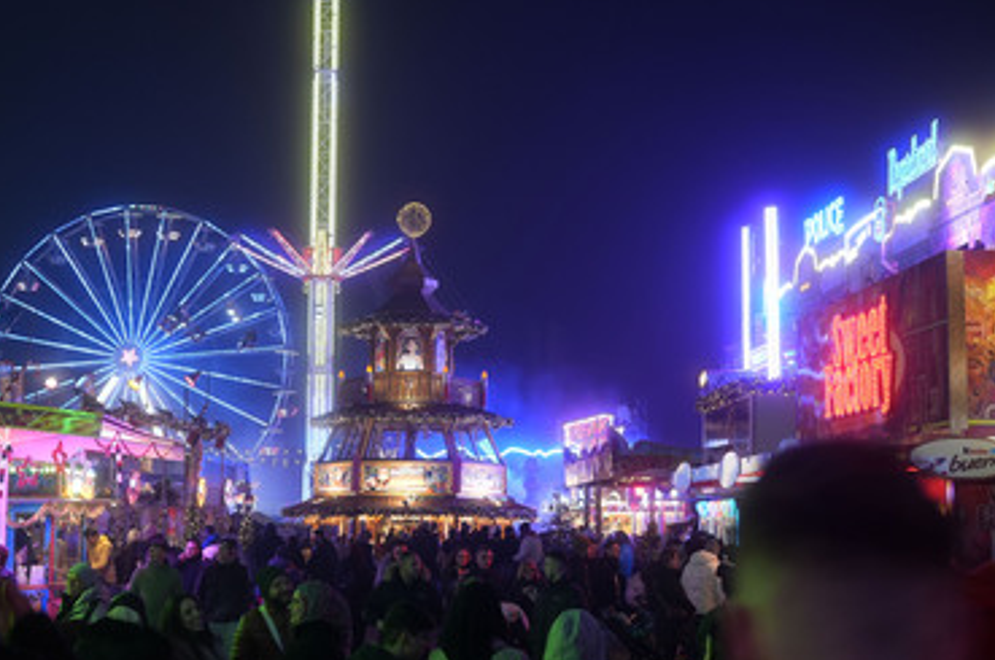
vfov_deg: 24.6
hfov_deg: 36.2
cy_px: 326
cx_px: 441
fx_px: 1518
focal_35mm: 55
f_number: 4
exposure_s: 1/50
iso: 640
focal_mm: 30
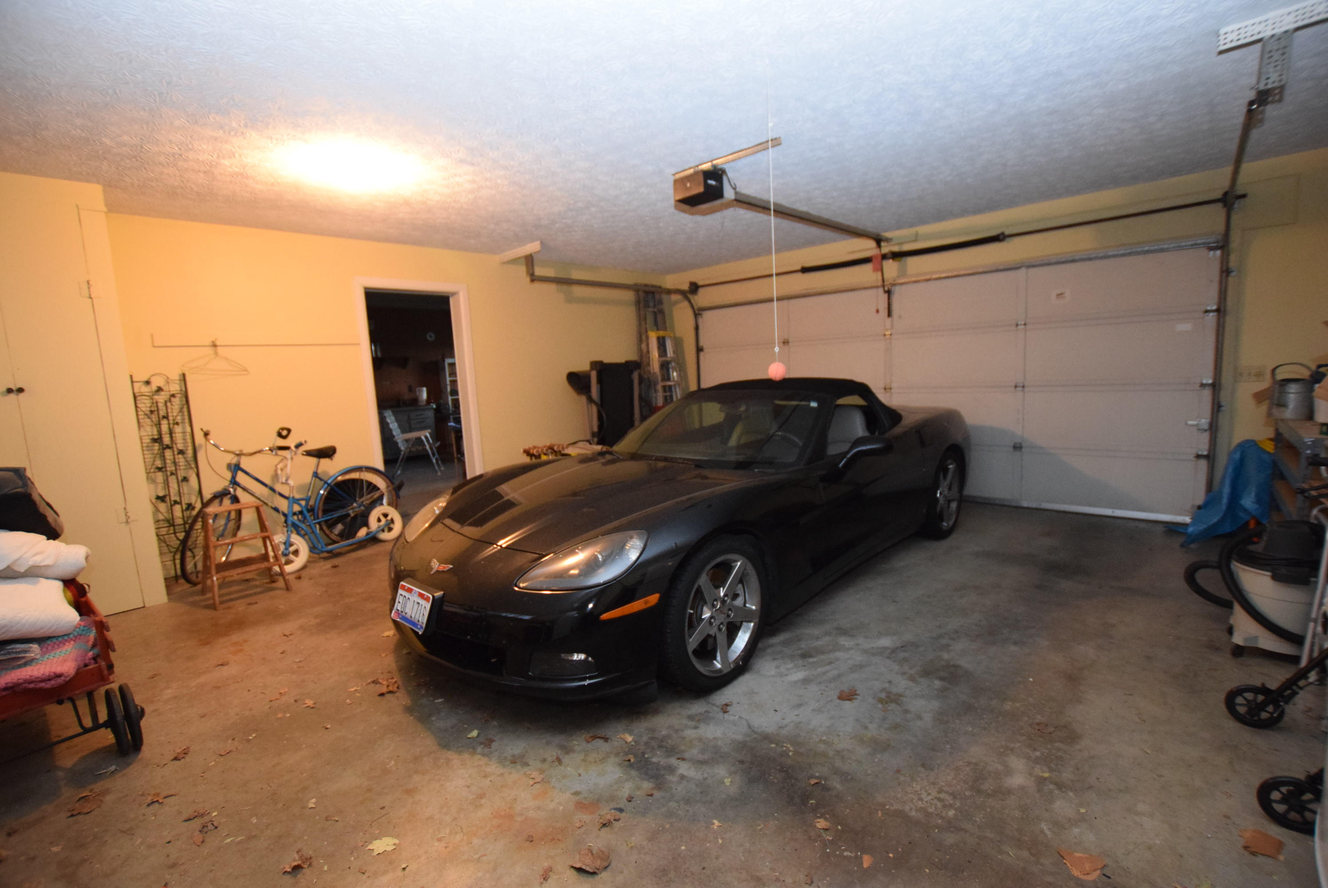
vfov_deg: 77.4
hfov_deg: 100.3
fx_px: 554
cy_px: 444
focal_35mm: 15
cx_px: 664
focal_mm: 10
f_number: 3.5
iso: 3200
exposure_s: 1/60
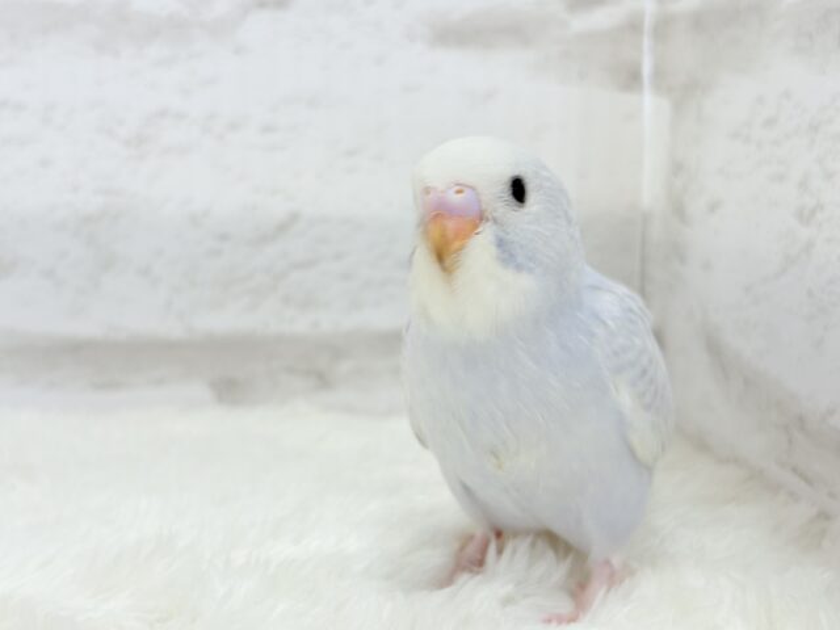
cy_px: 315
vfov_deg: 28.0
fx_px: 1262
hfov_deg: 36.8
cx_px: 420
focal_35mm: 52
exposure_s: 1/50
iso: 40
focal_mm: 5.96
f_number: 1.6
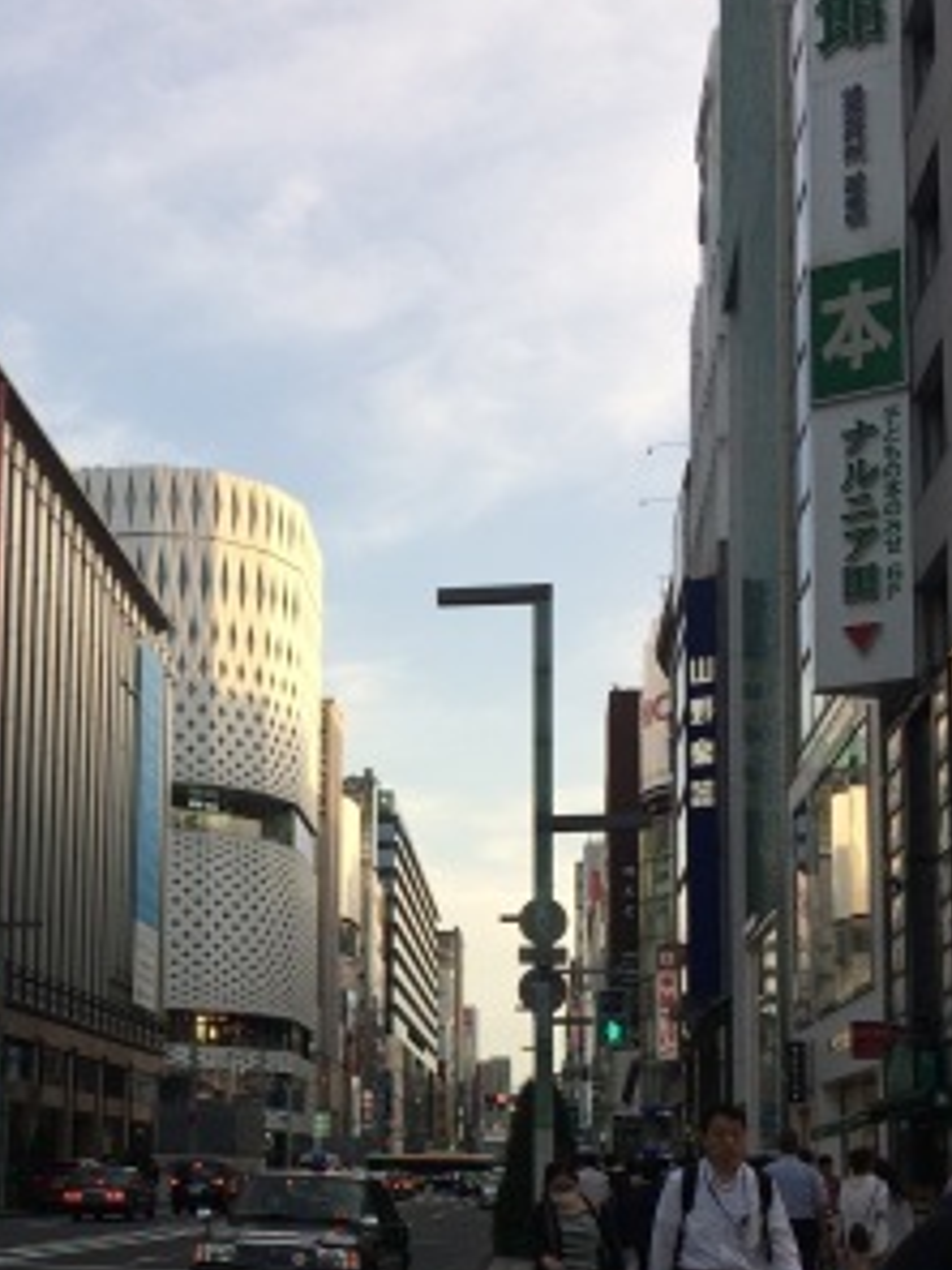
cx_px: 199
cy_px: 965
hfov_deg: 29.1
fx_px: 1797
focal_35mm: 49
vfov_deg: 37.9
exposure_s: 1/554
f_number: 2.2
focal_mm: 4.15
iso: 32
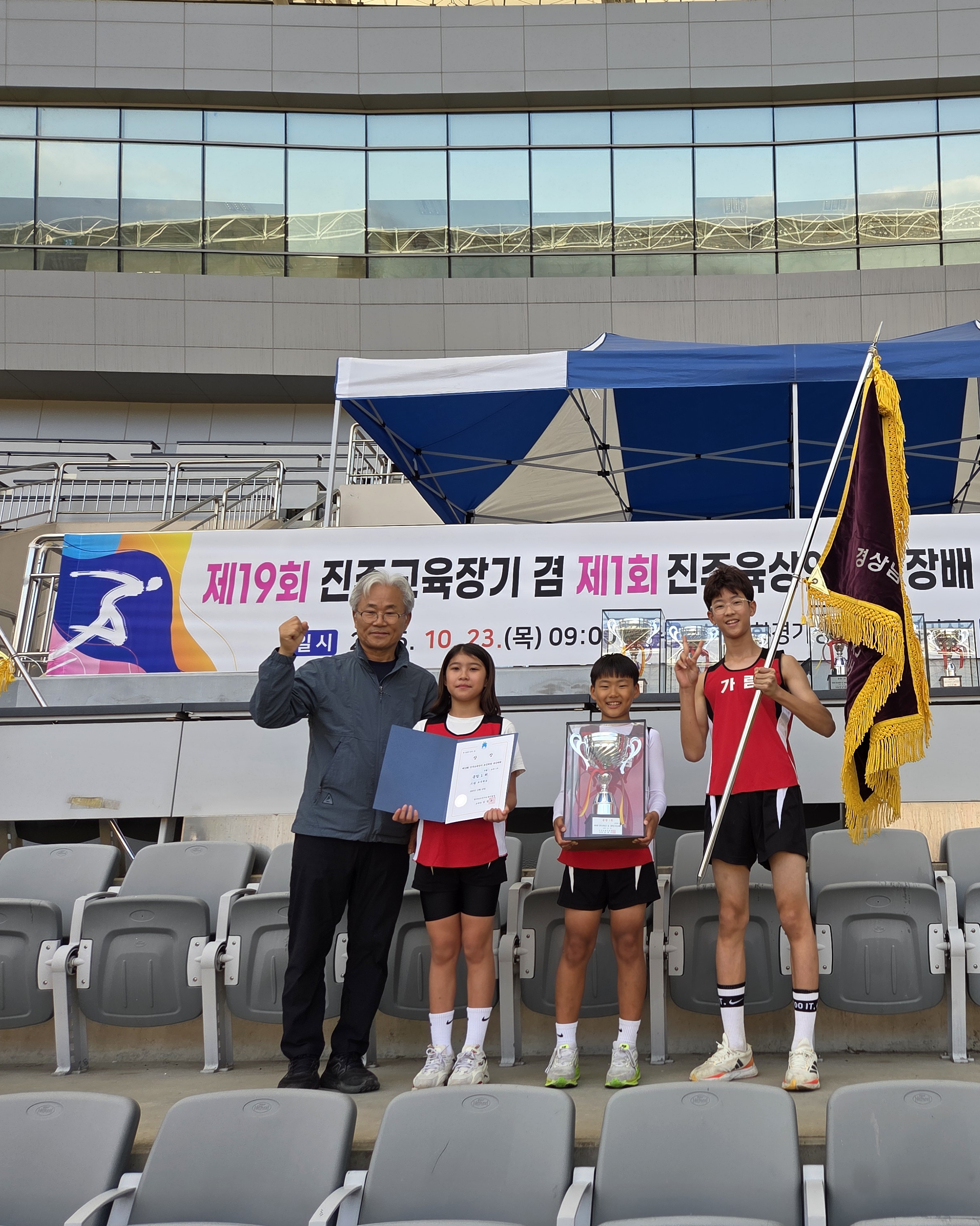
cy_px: 613
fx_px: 1087
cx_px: 730
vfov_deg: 58.8
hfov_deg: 46.8
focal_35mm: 30
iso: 80
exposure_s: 1/715
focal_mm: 5.4
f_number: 1.8
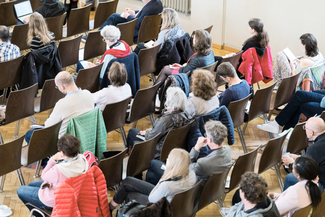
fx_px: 993
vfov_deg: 12.5
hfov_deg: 18.6
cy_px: 108
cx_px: 162
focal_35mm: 110
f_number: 2.8
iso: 1600
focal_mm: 110
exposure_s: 1/125
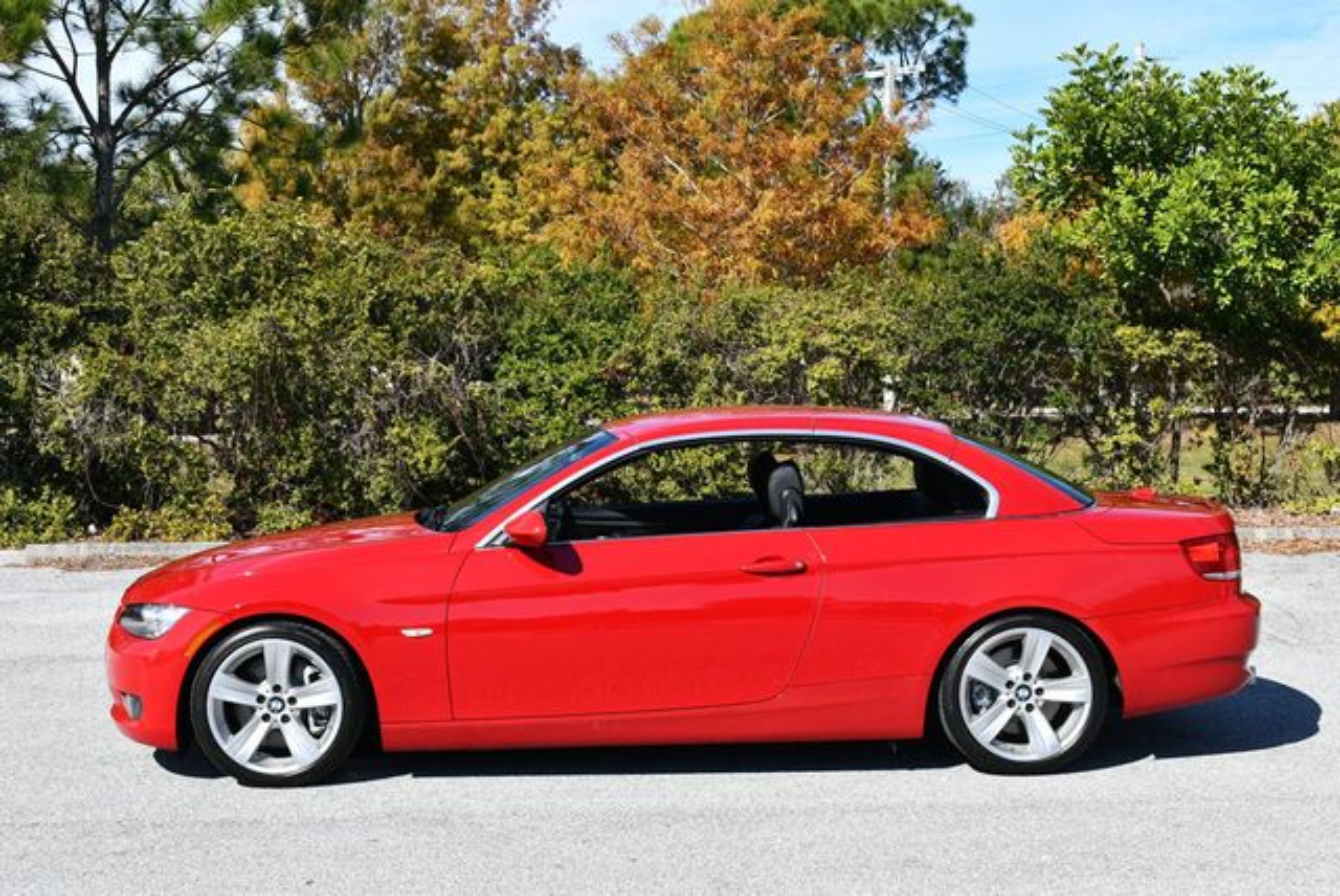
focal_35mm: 58
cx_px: 670
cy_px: 448
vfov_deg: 23.4
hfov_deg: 34.5
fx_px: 2161
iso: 100
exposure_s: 1/250
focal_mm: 29
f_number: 8
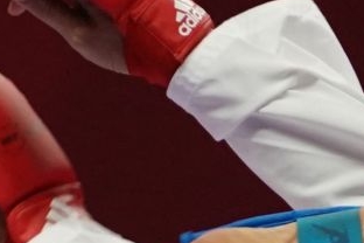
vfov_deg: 0.7
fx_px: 20150
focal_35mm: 1993
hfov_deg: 1.0
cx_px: -176
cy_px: 625
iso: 2500
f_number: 4
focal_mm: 230
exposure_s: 1/1000
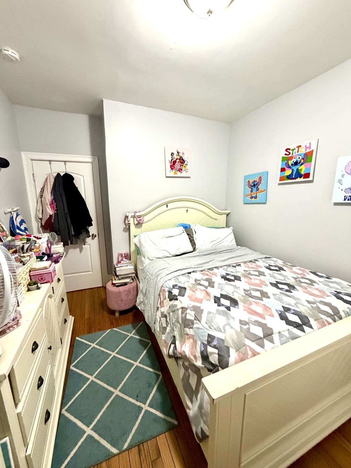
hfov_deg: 85.7
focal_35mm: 14
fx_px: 189
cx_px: 176
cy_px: 234
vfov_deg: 102.1
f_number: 2.2
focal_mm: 2.22
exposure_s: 1/60
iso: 500
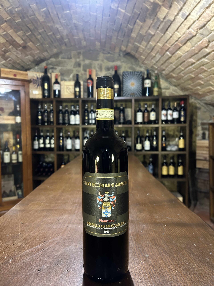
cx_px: 107
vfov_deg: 67.3
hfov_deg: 53.1
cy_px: 143
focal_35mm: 26
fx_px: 214
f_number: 1.5
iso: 400
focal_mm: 5.7
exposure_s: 1/33
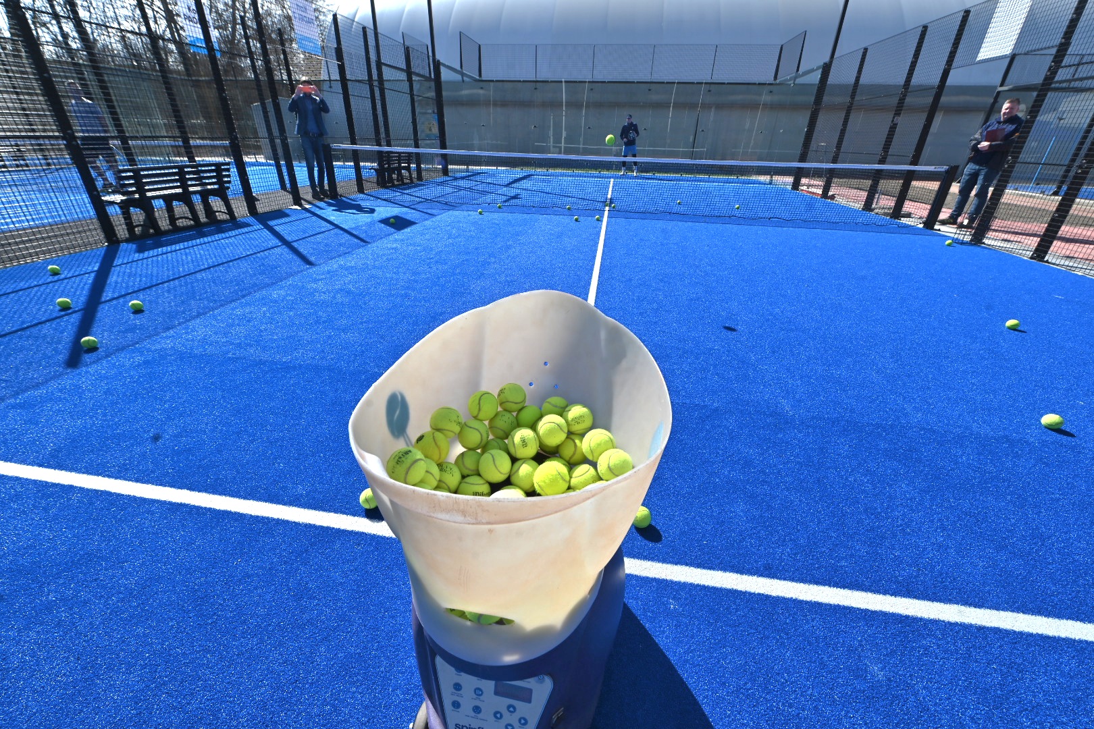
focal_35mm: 14
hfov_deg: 104.3
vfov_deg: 81.2
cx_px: 547
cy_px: 364
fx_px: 425
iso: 100
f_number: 10
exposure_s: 1/400
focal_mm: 14
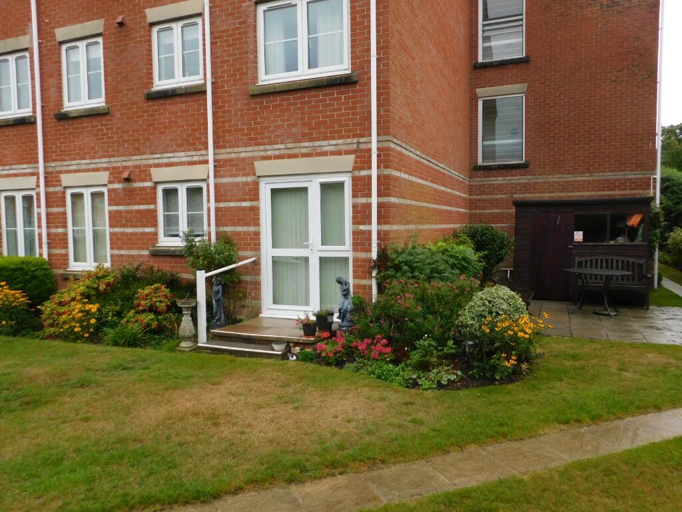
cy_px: 256
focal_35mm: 25
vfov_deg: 54.9
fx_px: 493
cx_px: 341
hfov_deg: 69.4
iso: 125
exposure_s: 1/400
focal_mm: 4.5
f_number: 3.1
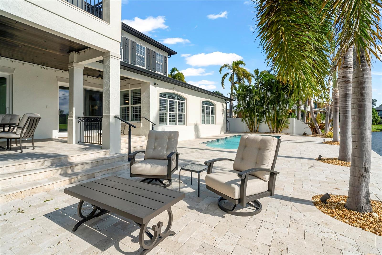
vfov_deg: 73.8
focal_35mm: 16
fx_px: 170
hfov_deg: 96.7
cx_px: 191
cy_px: 128
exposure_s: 1/500
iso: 100
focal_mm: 16
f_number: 9
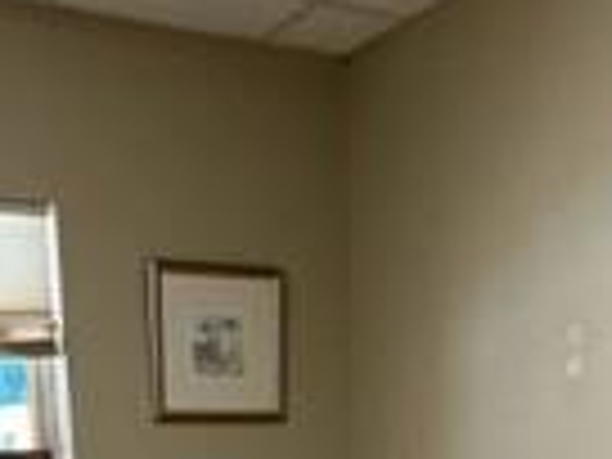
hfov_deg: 29.3
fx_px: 1167
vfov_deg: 18.7
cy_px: 752
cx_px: 243
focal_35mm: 66
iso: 200
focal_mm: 2.22
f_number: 2.2
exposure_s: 1/60
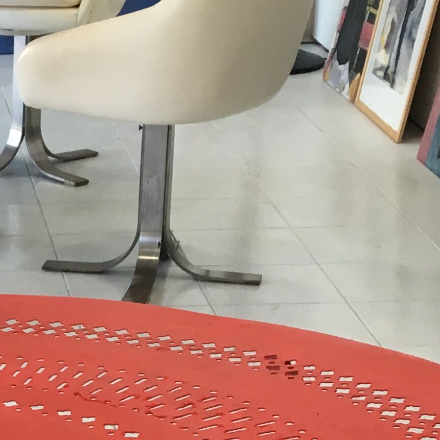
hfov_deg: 13.9
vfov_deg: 13.4
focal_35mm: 120
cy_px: 721
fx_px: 1726
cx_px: -140
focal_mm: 4.15
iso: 25
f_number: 2.2
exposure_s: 1/33
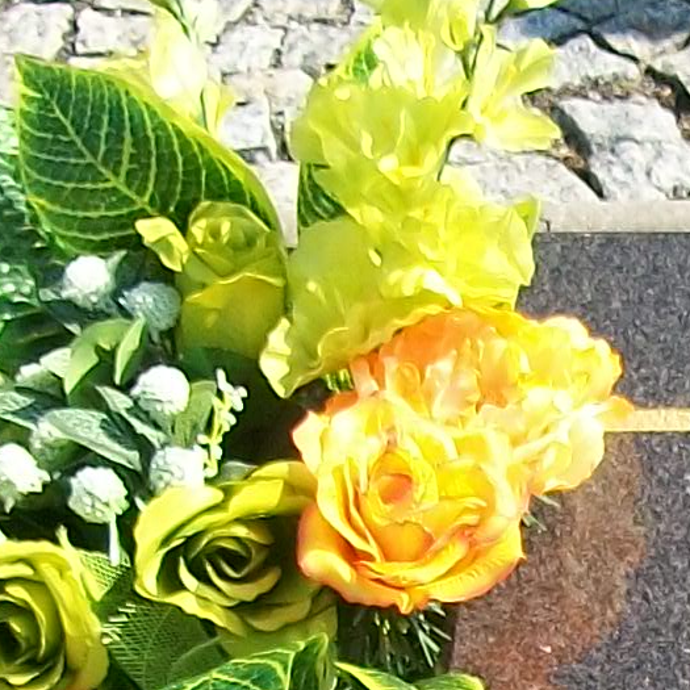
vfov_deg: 10.5
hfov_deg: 11.0
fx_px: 3541
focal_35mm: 157
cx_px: 760
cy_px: 1205
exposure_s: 1/640
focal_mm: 6
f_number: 2.7
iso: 80
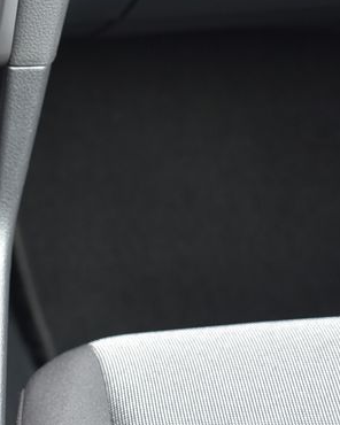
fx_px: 1698
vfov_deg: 14.3
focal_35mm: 135
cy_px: 234
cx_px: -222
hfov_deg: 10.9
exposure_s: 1/40
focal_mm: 52
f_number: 4
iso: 500
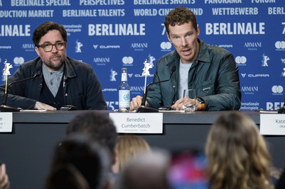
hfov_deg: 9.8
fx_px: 1654
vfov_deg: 6.6
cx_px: 126
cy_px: 93
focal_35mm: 209
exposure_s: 1/160
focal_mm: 124.3
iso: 1600
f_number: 2.8
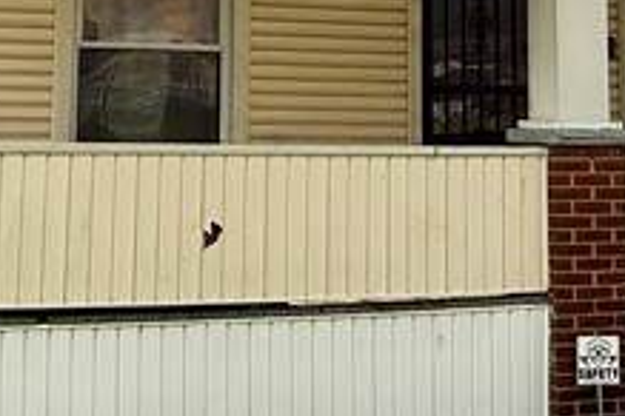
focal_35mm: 68
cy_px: -26
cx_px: 274
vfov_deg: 19.3
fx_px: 1180
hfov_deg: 29.6
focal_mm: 2.22
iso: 64
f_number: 2.2
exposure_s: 1/1534
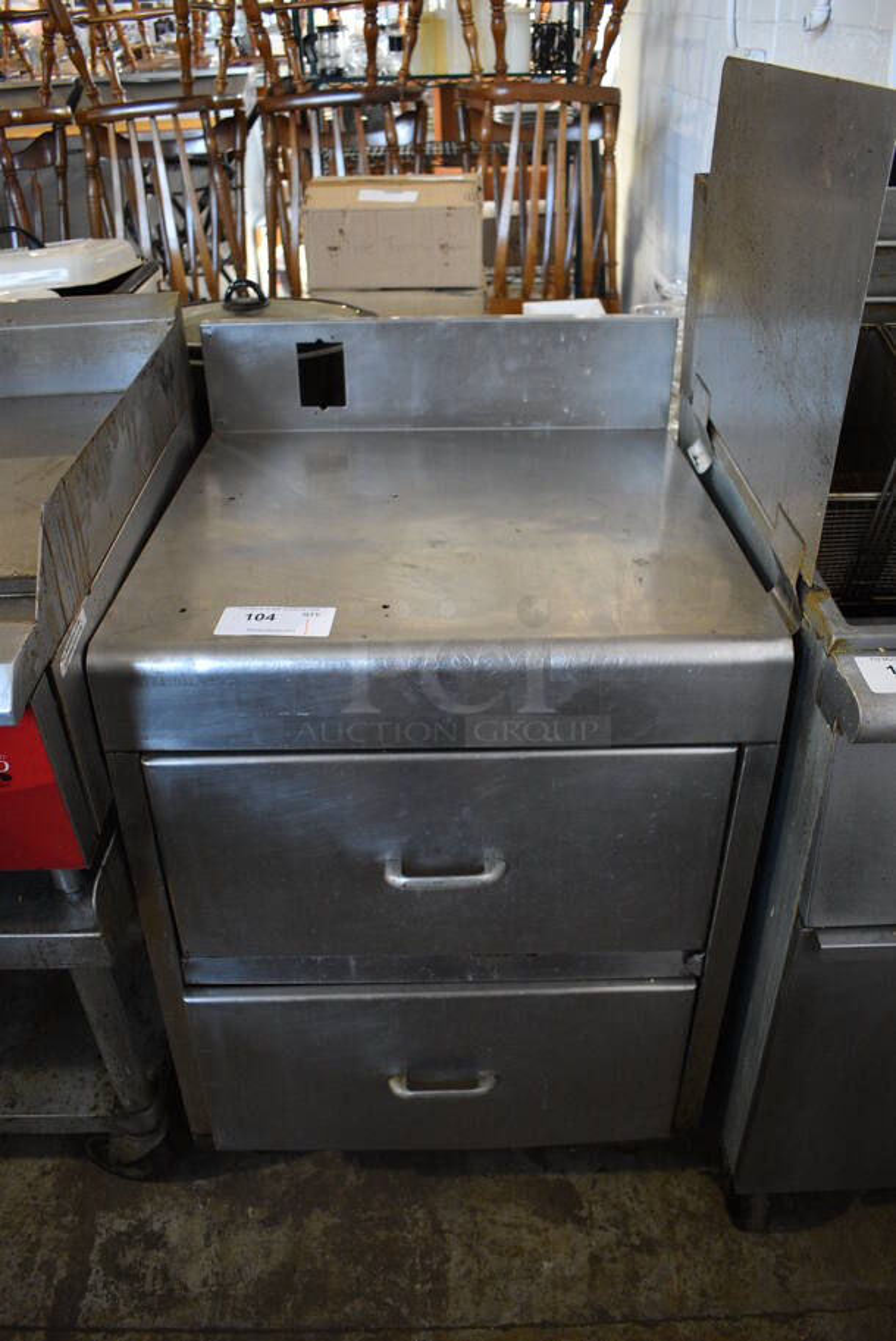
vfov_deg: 67.3
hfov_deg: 48.0
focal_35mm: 27
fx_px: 1006
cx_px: 448
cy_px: 670
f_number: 3.5
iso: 1800
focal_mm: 18
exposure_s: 1/125
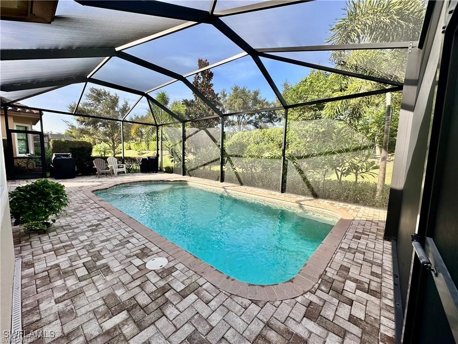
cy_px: 172
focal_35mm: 14
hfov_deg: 102.1
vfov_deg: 85.7
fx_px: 185
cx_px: 229
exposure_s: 1/311
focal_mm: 2.22
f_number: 2.2
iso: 40
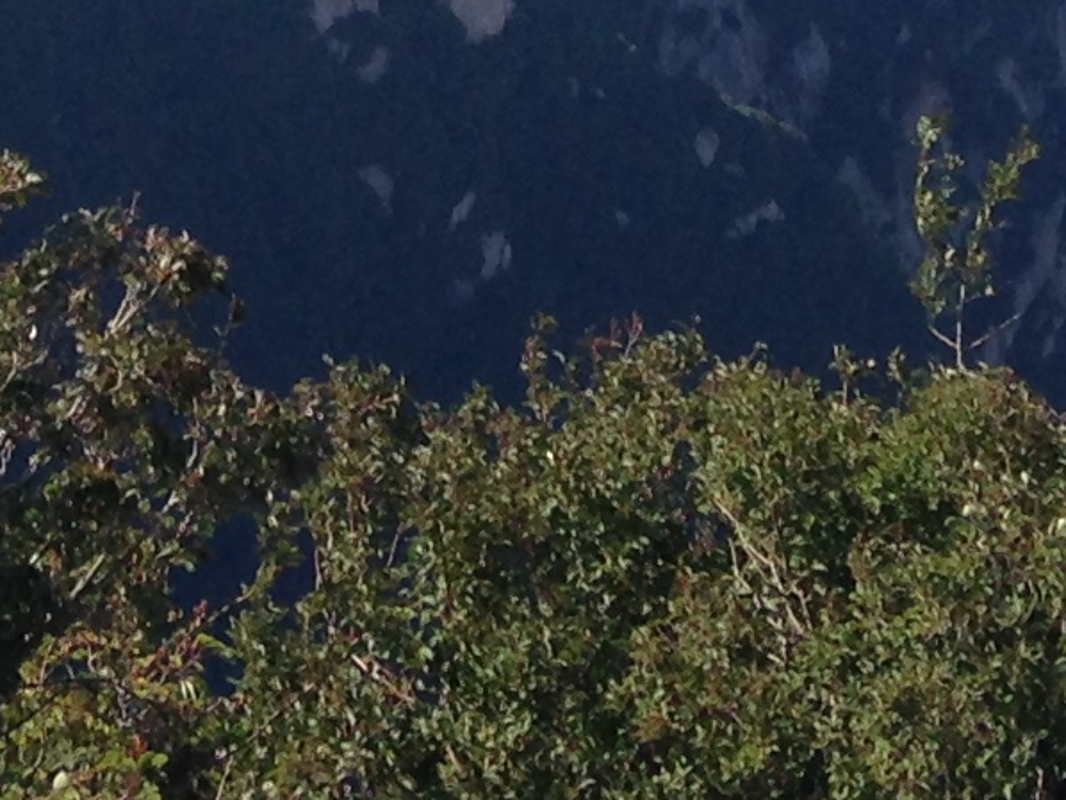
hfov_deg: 10.8
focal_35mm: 180
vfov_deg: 7.6
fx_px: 5545
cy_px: -1194
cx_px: -248
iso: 50
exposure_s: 1/1427
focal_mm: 4.12
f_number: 2.4
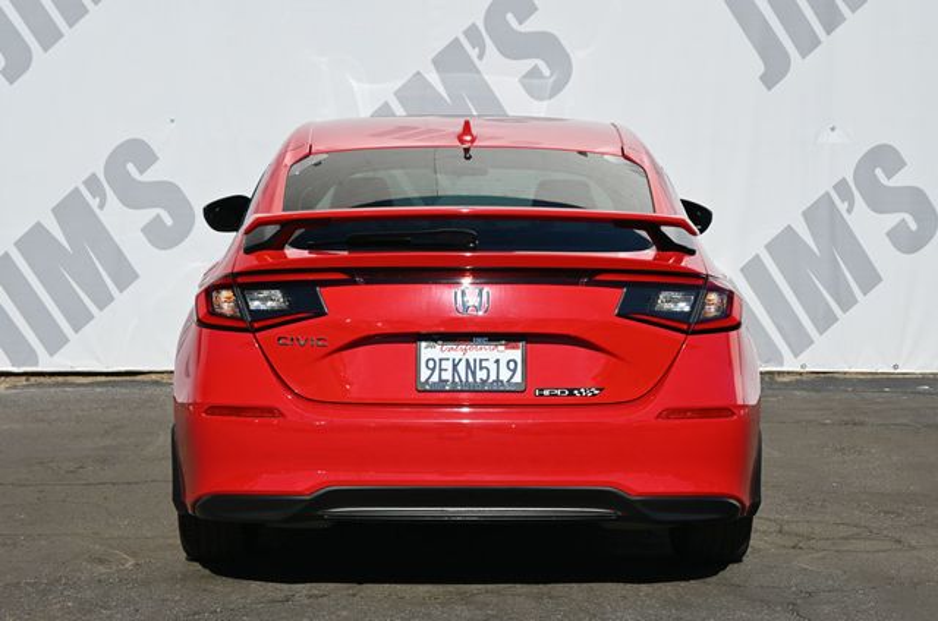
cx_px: 469
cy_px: 310
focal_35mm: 75
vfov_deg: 18.1
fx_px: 1950
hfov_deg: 27.0
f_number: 6.3
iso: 100
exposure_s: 1/320
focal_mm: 50
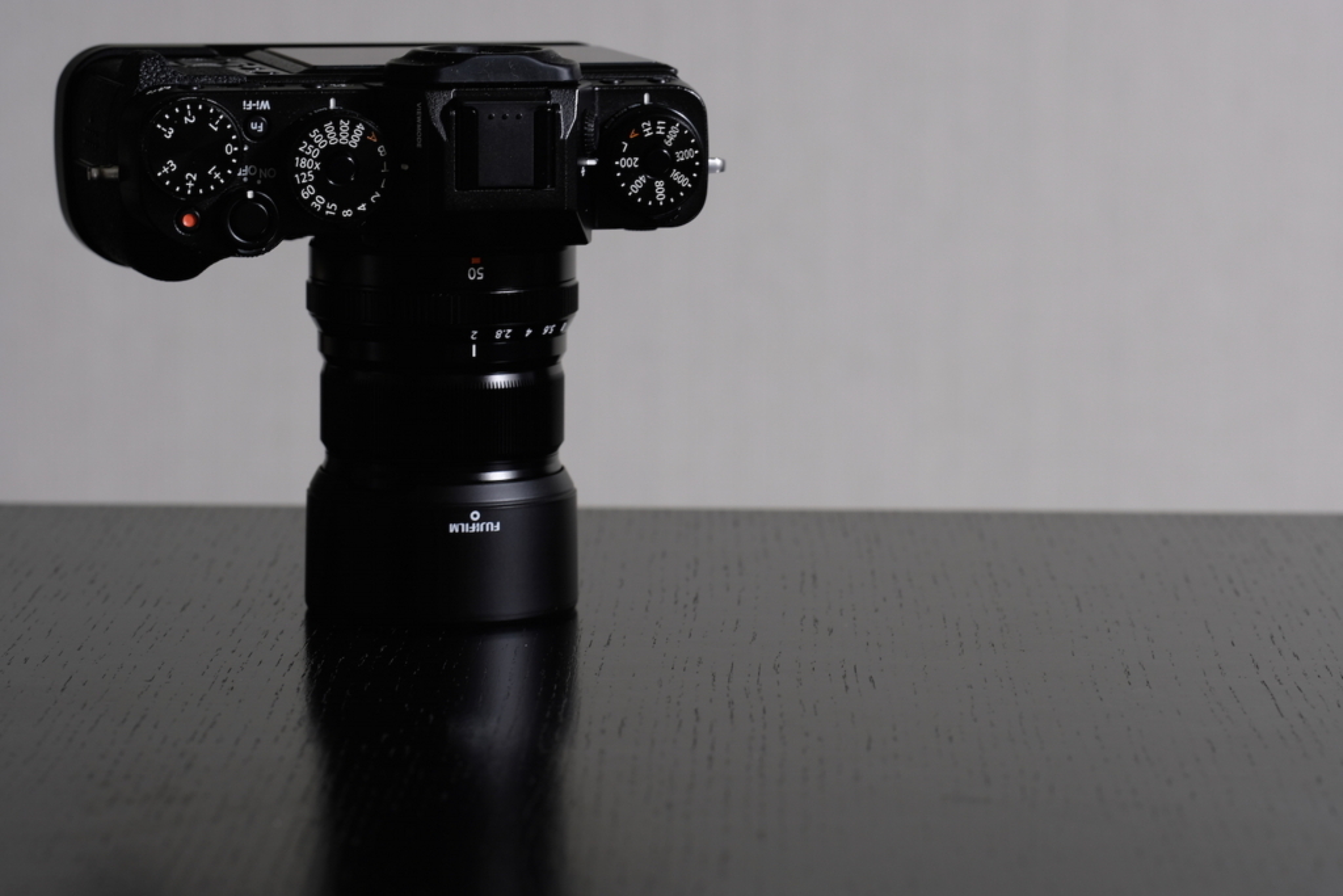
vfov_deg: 10.2
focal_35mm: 135
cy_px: 448
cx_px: 672
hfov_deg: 15.2
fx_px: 5037
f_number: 7.1
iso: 200
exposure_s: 4.5
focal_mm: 90
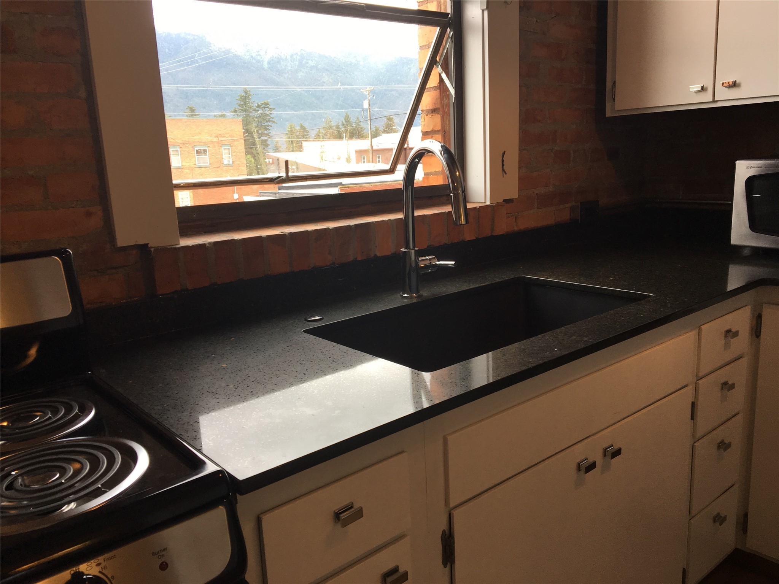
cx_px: 390
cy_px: 292
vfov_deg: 48.2
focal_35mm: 29
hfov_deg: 61.7
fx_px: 653
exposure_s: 1/120
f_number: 2.2
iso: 32
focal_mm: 4.15
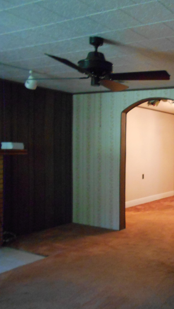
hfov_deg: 28.4
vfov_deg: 52.8
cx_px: 191
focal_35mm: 38
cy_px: 155
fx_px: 312
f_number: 3.2
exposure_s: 1/15
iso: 640
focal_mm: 4.6
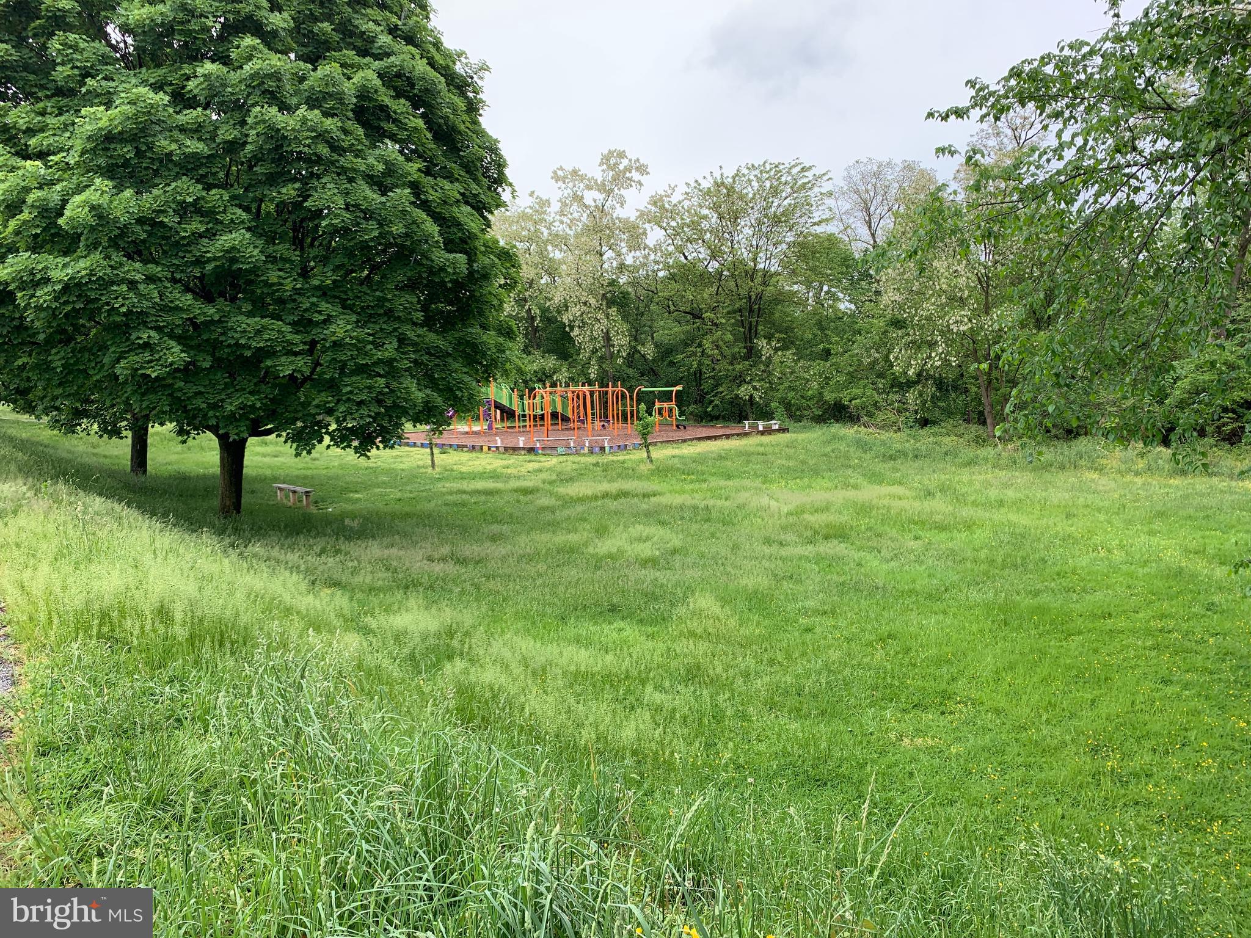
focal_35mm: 26
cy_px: 469
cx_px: 626
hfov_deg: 67.3
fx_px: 940
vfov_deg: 53.1
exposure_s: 1/405
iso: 25
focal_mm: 4.25
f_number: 1.8
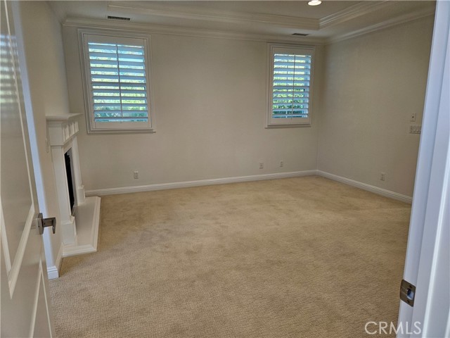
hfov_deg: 73.9
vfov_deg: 58.9
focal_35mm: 23
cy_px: 169
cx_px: 225
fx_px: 299
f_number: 1.8
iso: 100
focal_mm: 5.4
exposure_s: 1/120
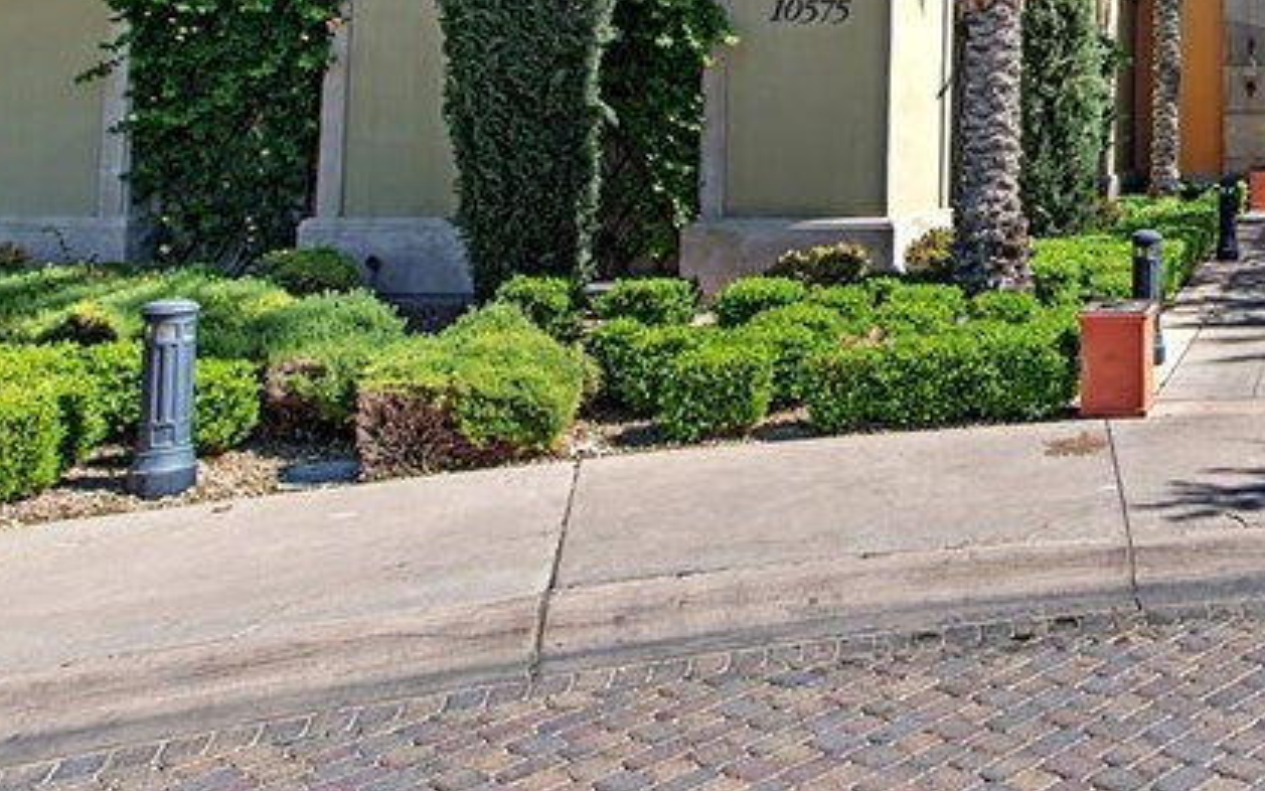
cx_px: 1309
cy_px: -232
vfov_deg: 28.4
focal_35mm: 37
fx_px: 1276
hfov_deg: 43.8
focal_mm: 14
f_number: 8
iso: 100
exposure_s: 1/200
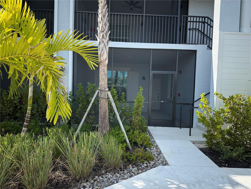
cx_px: 126
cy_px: 94
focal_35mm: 24
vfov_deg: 56.8
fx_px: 174
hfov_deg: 71.6
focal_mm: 6.76
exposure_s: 1/1653
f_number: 1.78
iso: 100
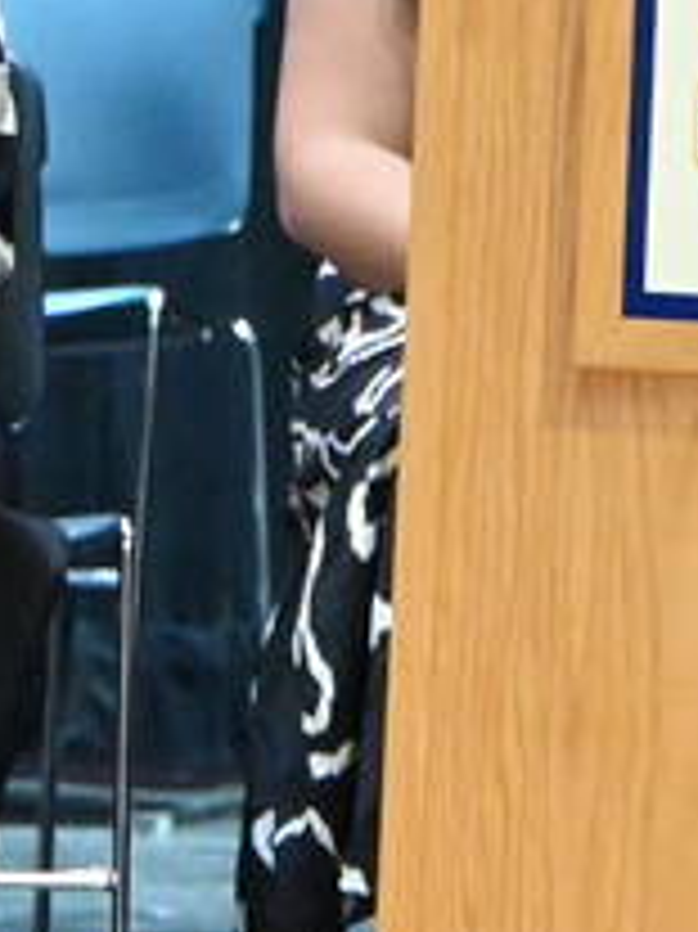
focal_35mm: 893
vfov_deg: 2.2
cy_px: 63
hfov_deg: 1.7
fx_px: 24044
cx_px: 1515
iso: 12800
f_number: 6.7
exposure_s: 1/40
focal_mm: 125
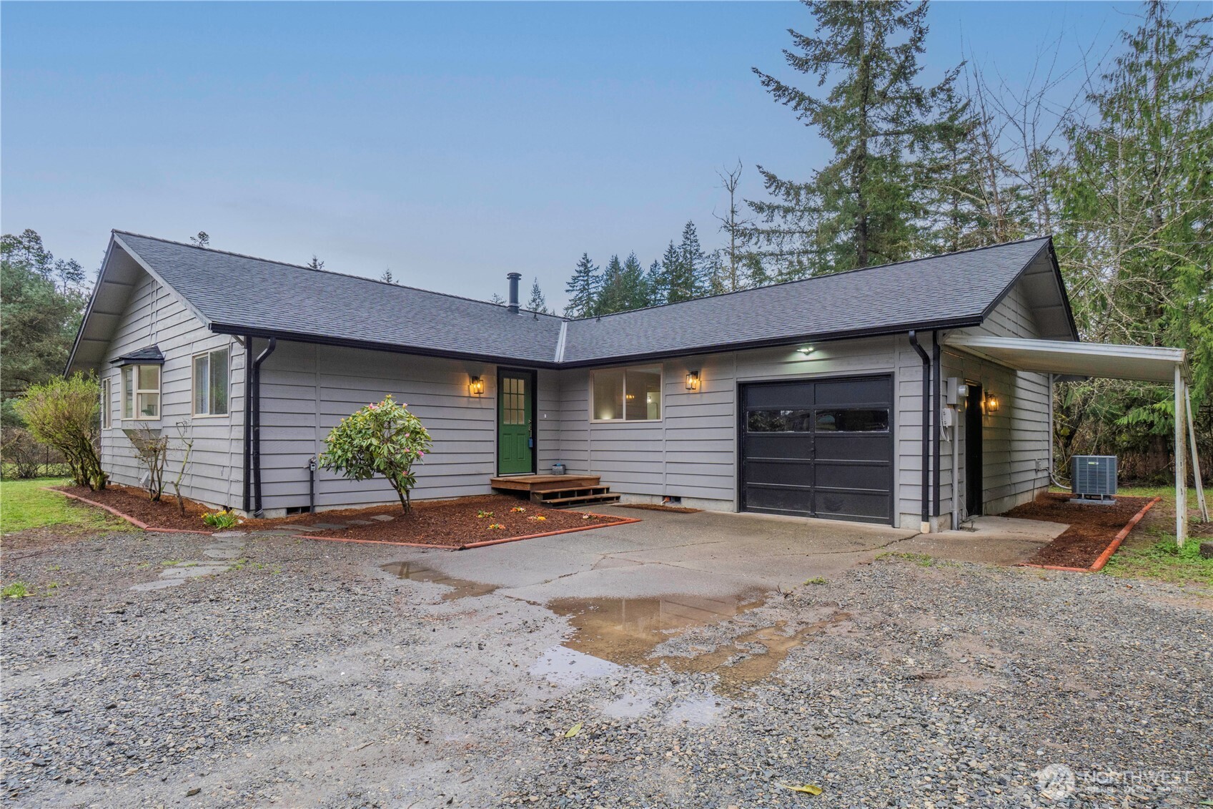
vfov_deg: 67.4
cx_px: 606
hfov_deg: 90.0
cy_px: 404
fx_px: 606
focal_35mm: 18
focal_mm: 12
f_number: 9
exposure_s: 1/100
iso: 640
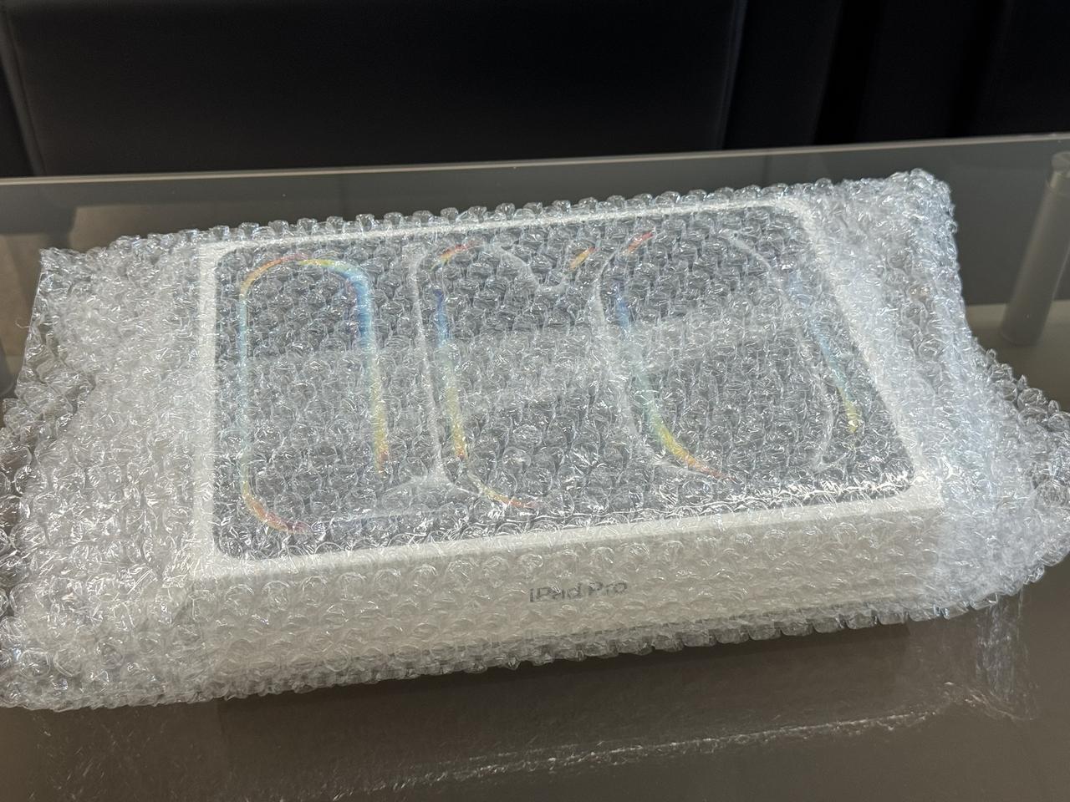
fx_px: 1484
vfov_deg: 30.3
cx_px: 535
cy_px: 401
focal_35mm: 48
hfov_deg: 39.7
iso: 50
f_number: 1.78
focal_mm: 6.76
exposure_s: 1/60
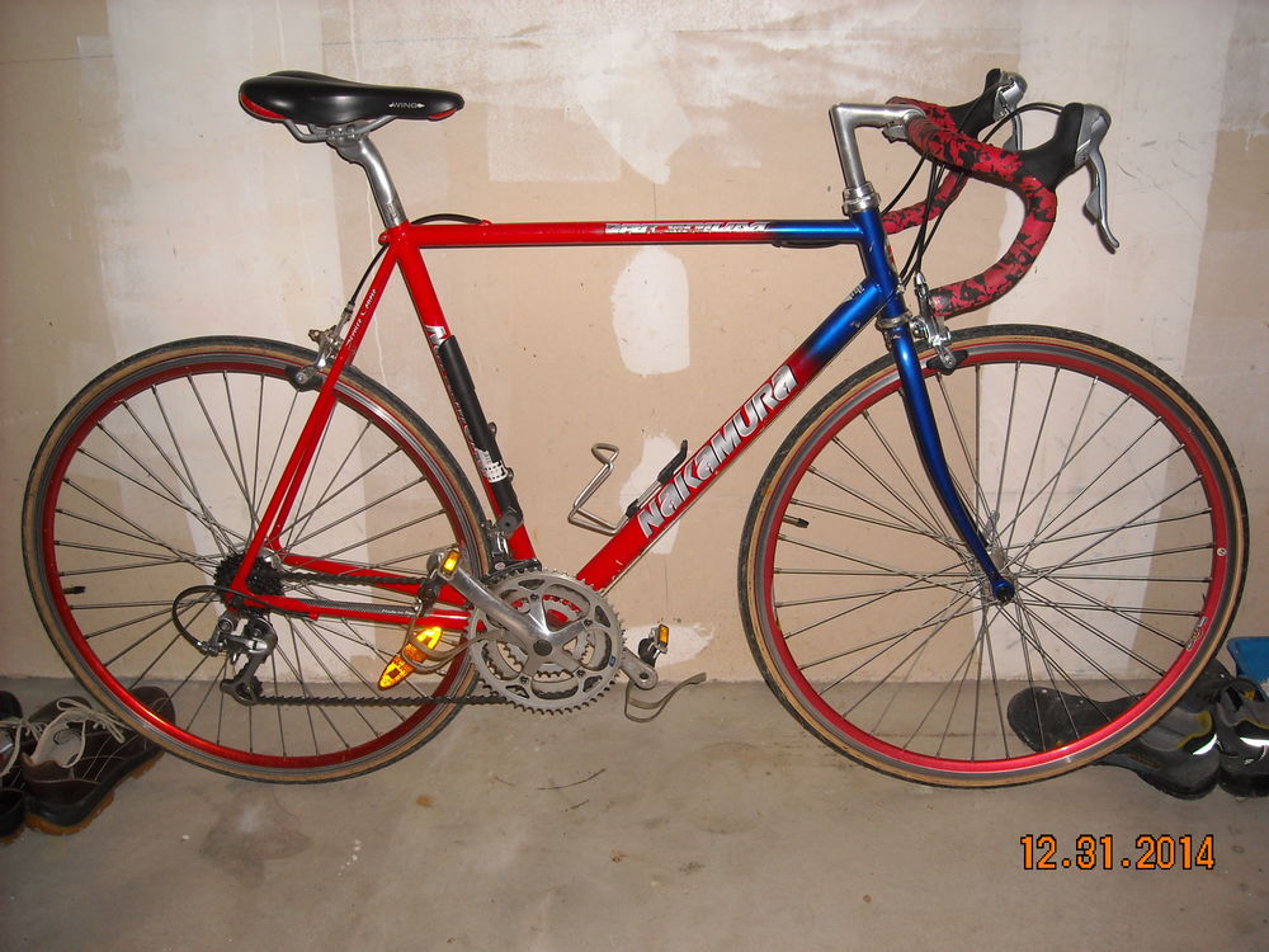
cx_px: 634
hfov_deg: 52.6
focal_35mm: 35
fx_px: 1283
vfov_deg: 40.7
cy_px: 476
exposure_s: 1/60
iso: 100
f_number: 2.8
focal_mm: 5.7
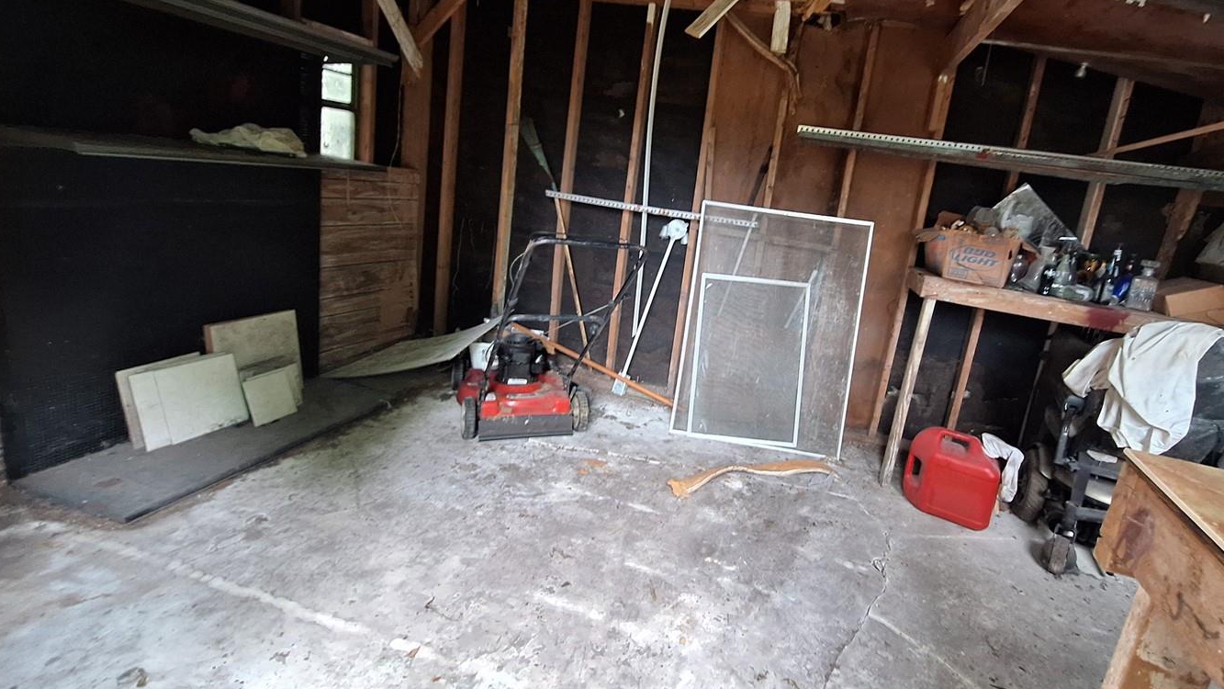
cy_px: 294
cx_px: 680
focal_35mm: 17
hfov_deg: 95.5
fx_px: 552
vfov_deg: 63.6
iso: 80
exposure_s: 1/40
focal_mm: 1.74
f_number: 2.2
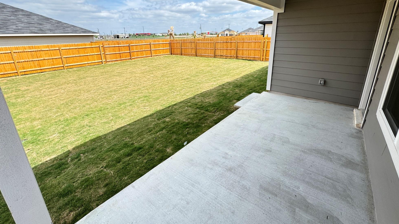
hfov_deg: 99.4
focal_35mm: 16
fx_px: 169
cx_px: 202
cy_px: 84
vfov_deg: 66.1
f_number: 2.2
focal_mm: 2.22
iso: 50
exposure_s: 1/956
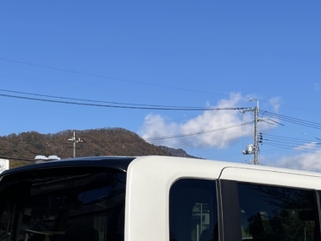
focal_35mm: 85
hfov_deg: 23.0
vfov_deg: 17.2
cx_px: 138
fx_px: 788
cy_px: 196
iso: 32
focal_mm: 4.2
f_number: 1.6
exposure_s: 1/6135
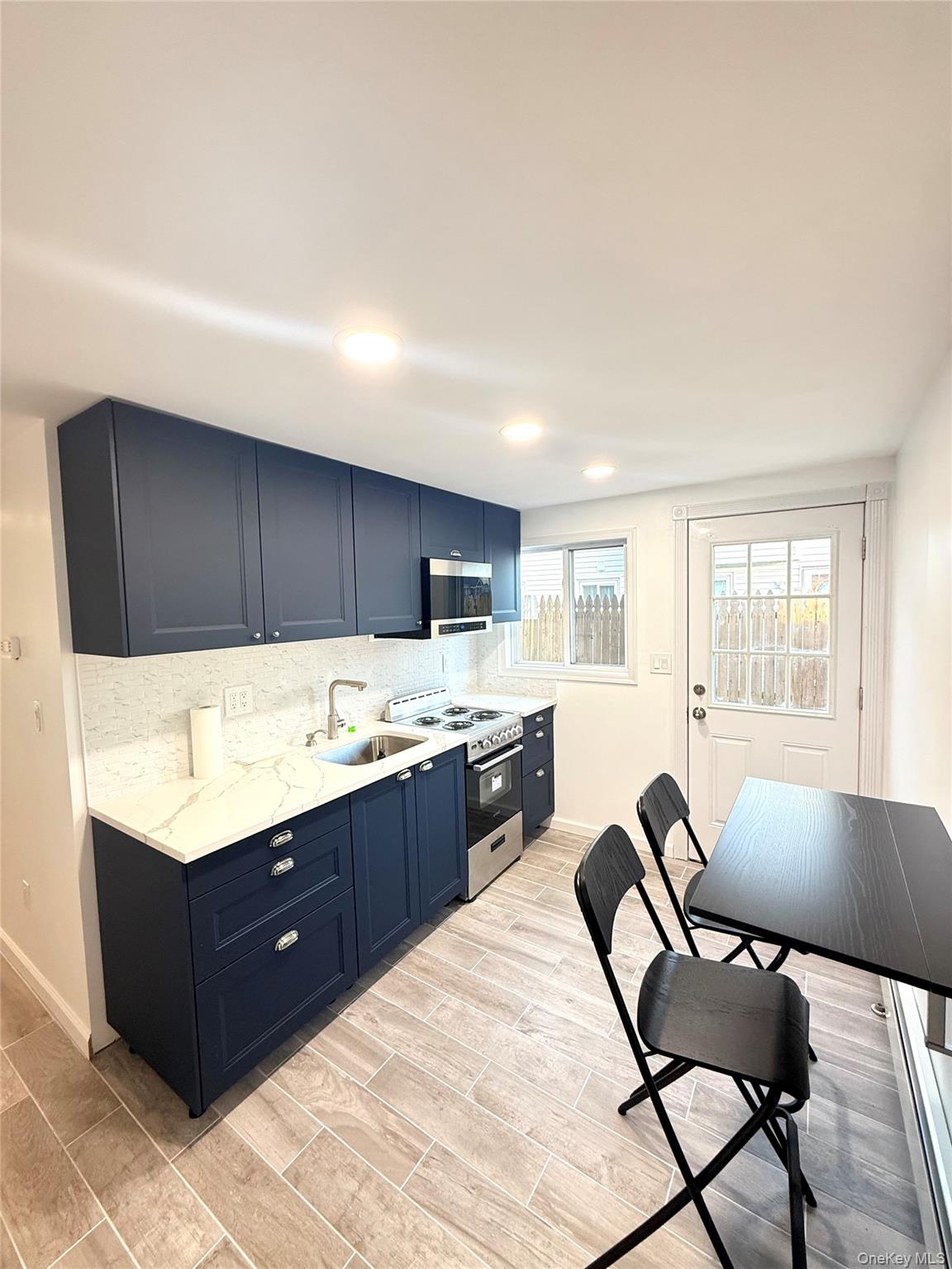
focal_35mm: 14
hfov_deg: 85.7
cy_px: 634
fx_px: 513
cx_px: 476
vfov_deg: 102.1
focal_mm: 2.22
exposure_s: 1/60
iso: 200
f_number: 2.2
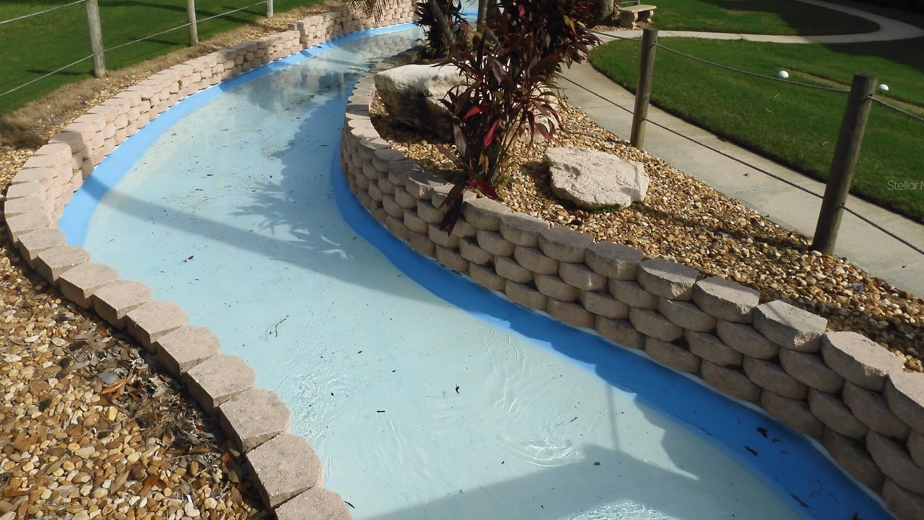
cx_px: 466
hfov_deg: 69.8
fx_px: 662
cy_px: 185
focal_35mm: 27
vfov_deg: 42.5
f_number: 3.4
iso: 100
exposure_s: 1/1600
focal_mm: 4.3
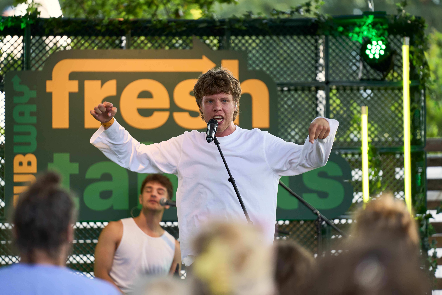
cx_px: 221
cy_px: 148
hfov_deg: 10.3
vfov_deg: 6.9
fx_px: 2455
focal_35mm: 200
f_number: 2.8
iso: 500
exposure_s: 1/640
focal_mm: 200
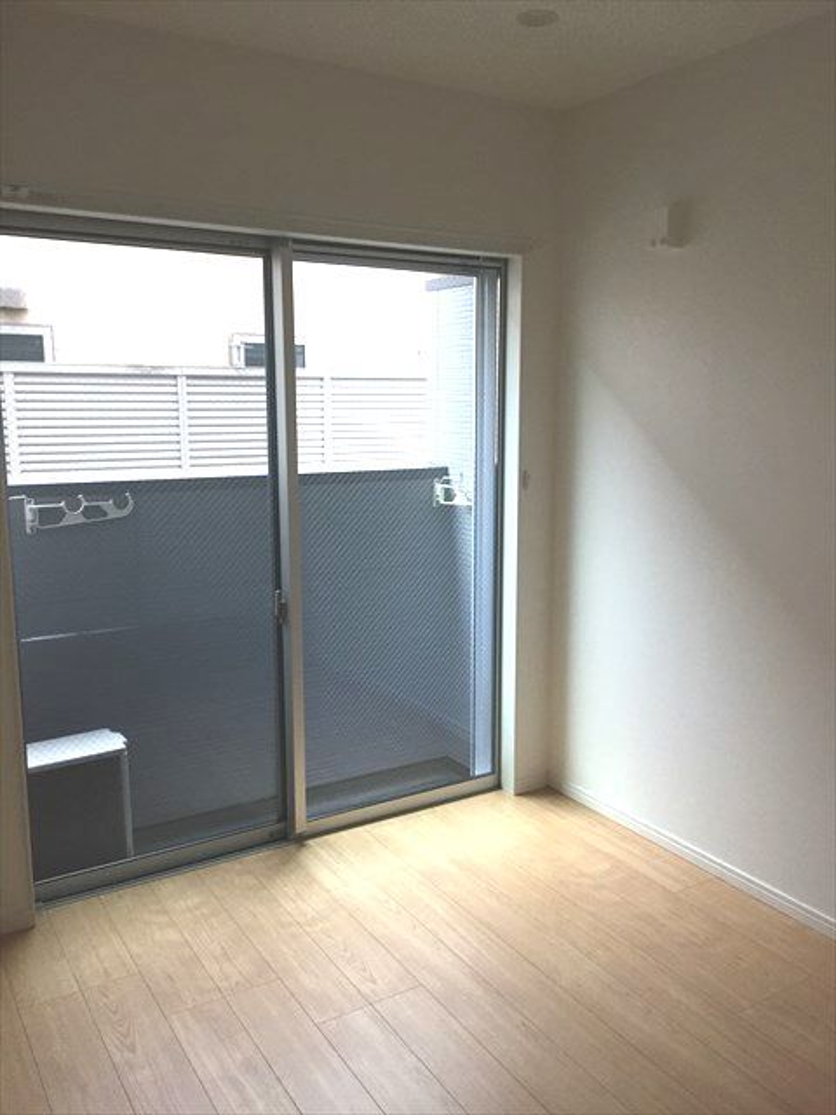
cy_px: 558
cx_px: 418
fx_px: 934
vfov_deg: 61.7
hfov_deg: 48.2
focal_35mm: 29
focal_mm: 4.15
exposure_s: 1/30
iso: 50
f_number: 2.2
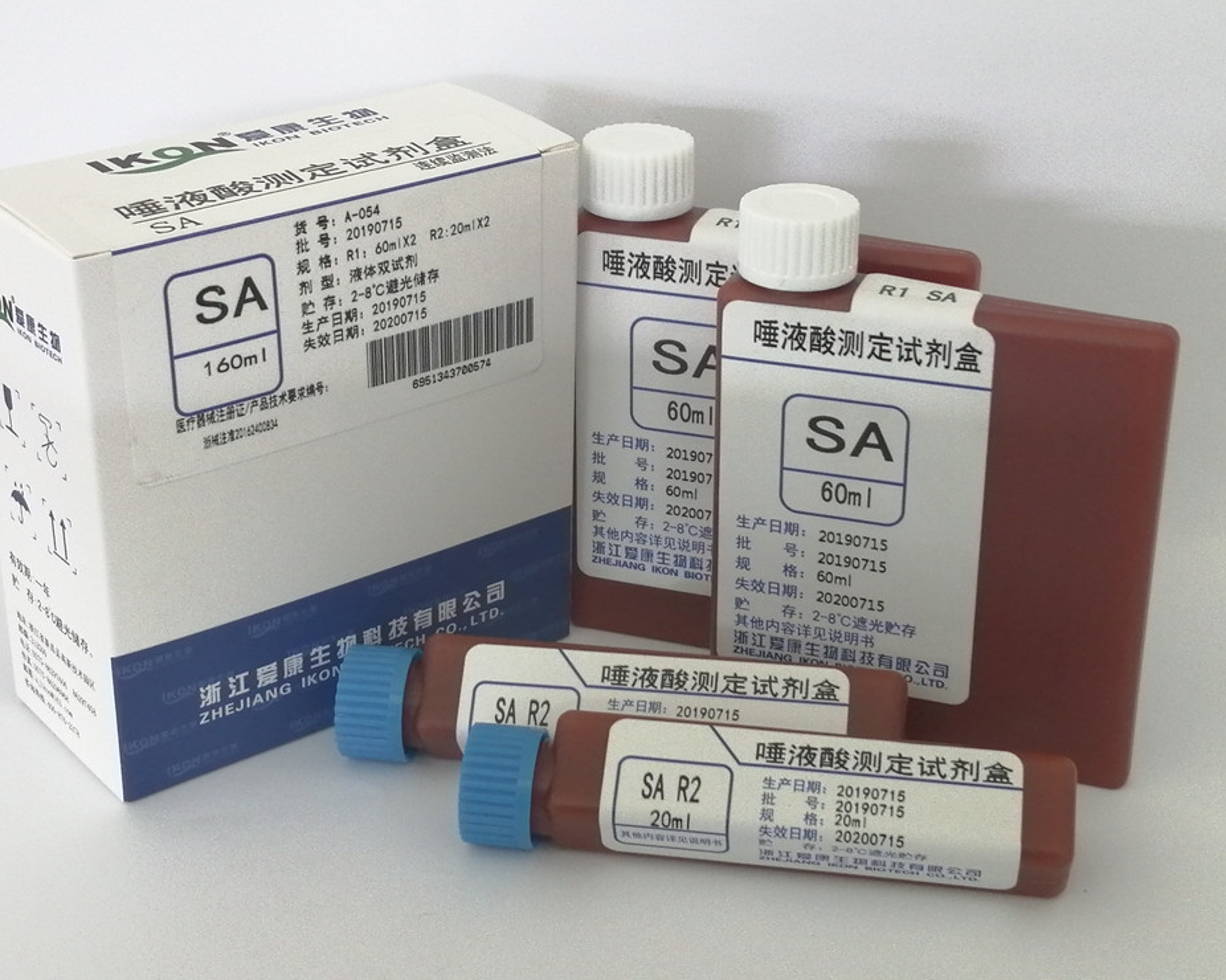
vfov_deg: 26.2
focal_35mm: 58
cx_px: 580
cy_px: 485
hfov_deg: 32.5
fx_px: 2104
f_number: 1.8
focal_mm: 3.64
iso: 100
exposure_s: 1/30
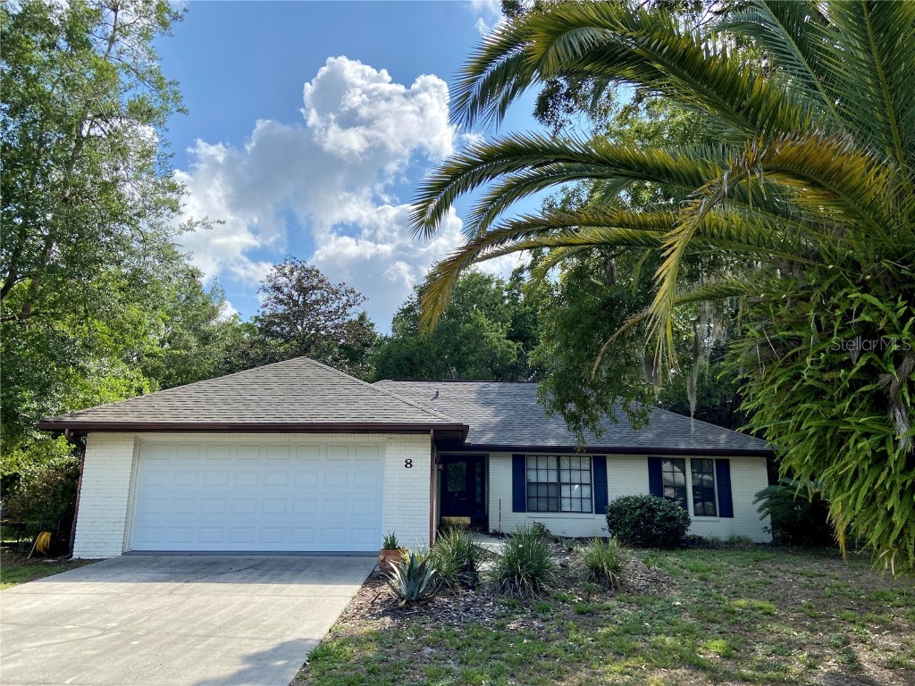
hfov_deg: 67.3
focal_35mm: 26
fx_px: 687
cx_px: 458
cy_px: 343
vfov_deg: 53.1
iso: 32
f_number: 1.8
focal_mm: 4.25
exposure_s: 1/2358
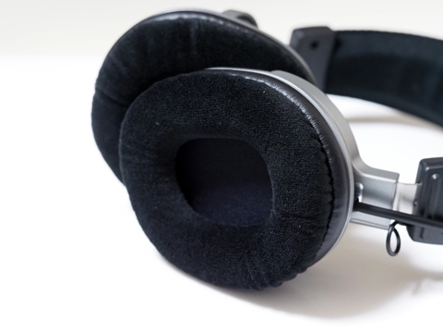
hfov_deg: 16.4
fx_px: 1536
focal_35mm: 120
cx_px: 222
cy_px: 166
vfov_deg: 12.3
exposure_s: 1/50
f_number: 4
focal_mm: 60
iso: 6400
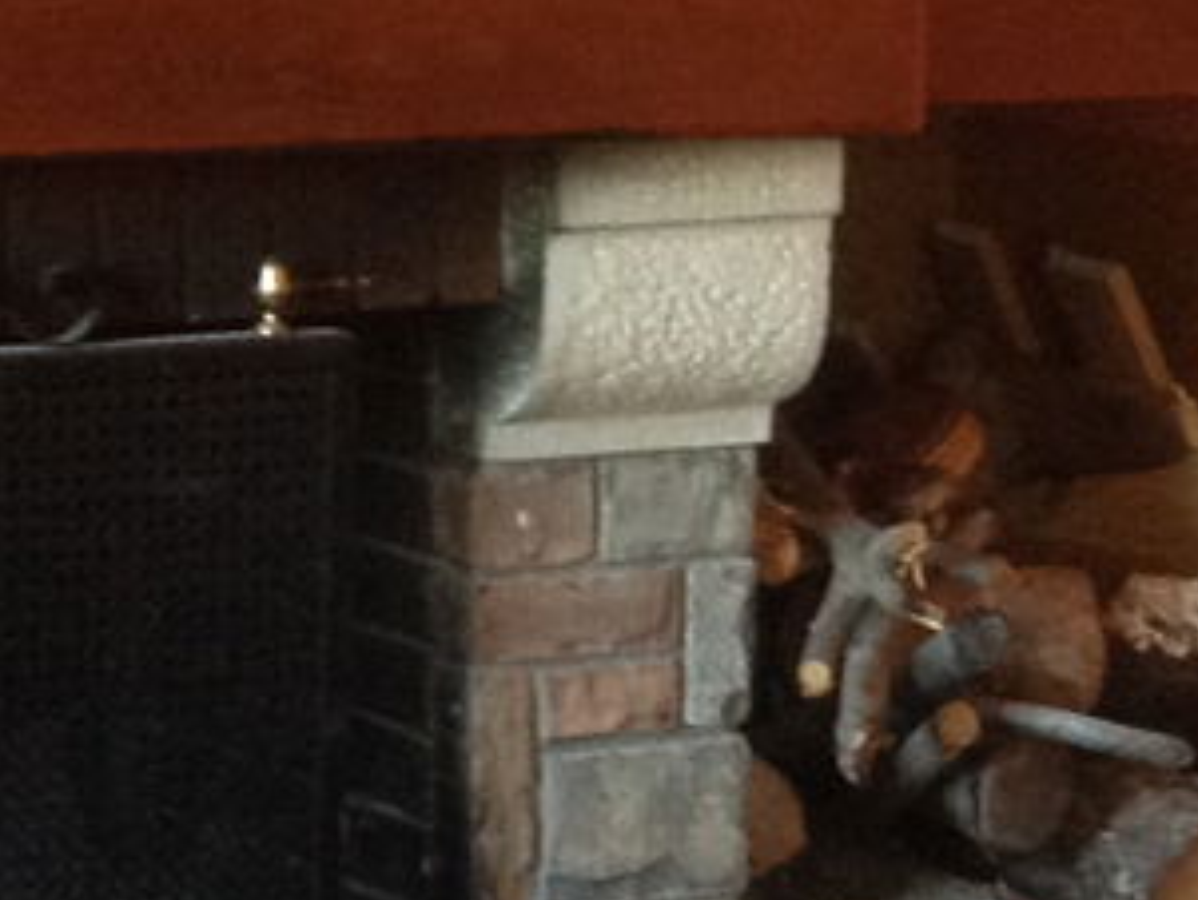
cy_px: 283
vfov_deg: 8.0
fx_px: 6440
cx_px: 1389
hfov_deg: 10.5
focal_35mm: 186
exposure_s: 1/20
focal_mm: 4.28
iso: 160
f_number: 2.4
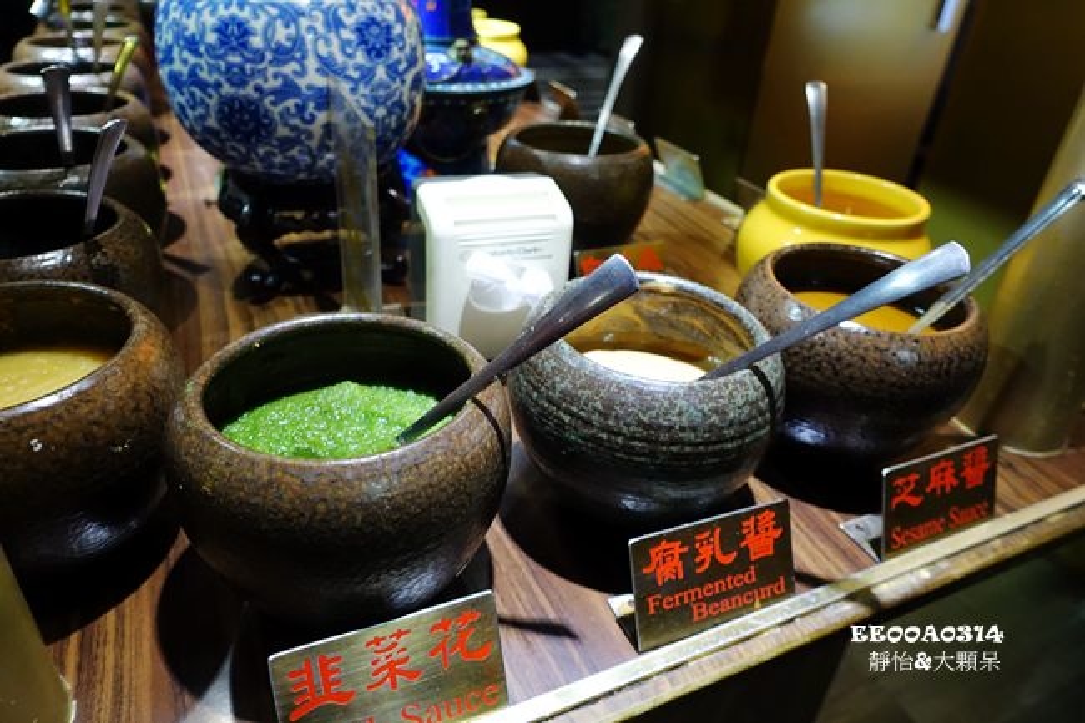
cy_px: 362
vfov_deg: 53.1
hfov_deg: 73.8
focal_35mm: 24
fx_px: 723
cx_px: 542
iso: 640
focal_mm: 8.8
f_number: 2.5
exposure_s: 1/25
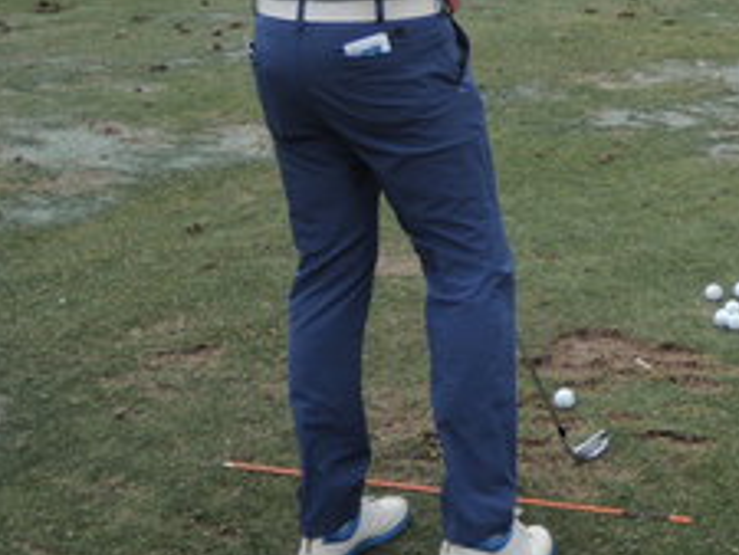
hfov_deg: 20.8
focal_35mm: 87
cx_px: 920
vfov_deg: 15.9
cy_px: -228
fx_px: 1858
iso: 100
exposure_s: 1/800
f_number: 2
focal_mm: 6
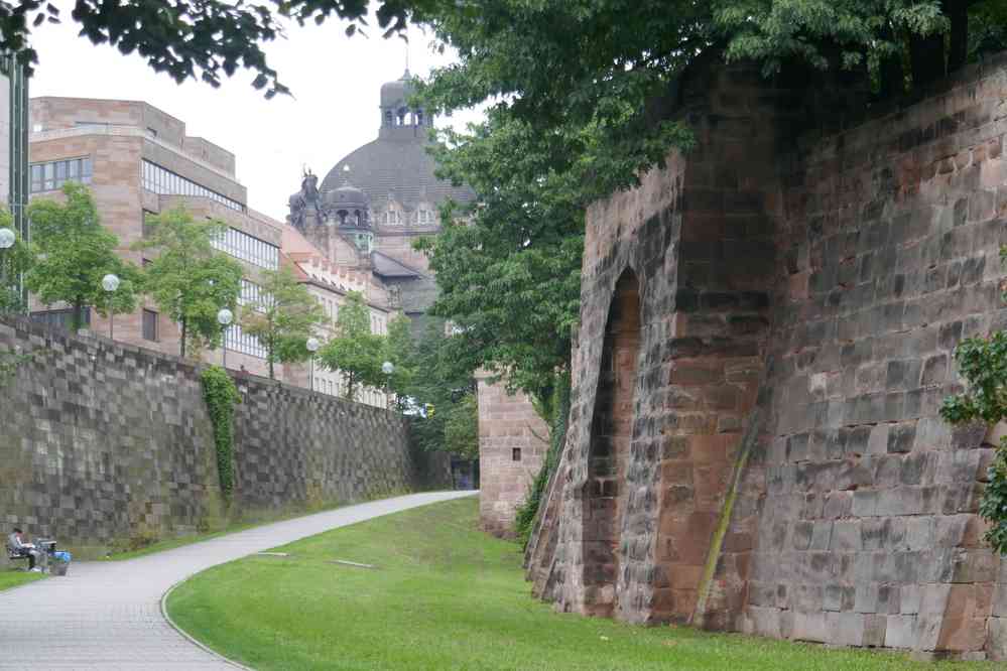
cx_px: 504
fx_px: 2881
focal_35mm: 103
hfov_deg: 19.8
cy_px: 336
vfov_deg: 13.3
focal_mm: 37.6
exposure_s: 1/100
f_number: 5.2
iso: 160
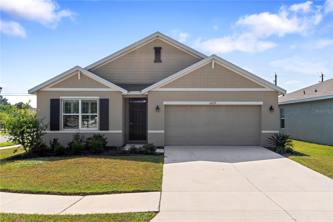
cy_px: 111
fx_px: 296
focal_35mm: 32
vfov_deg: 41.1
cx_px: 166
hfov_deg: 58.7
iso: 250
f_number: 8
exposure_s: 1/640
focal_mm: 32
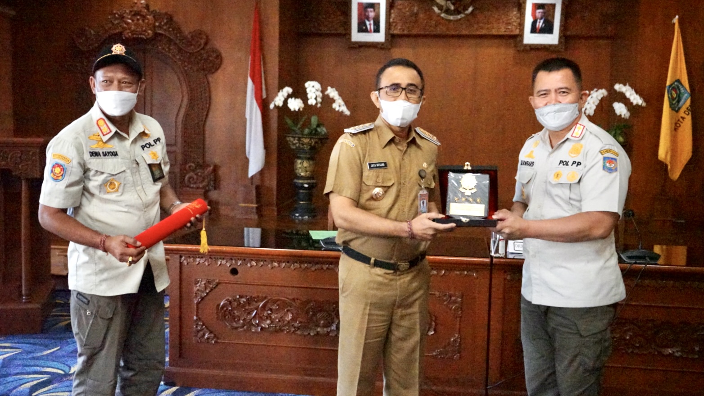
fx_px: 709
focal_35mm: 38
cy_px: 186
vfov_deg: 31.2
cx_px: 354
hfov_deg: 52.8
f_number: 4
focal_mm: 36
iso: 20000
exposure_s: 1/320
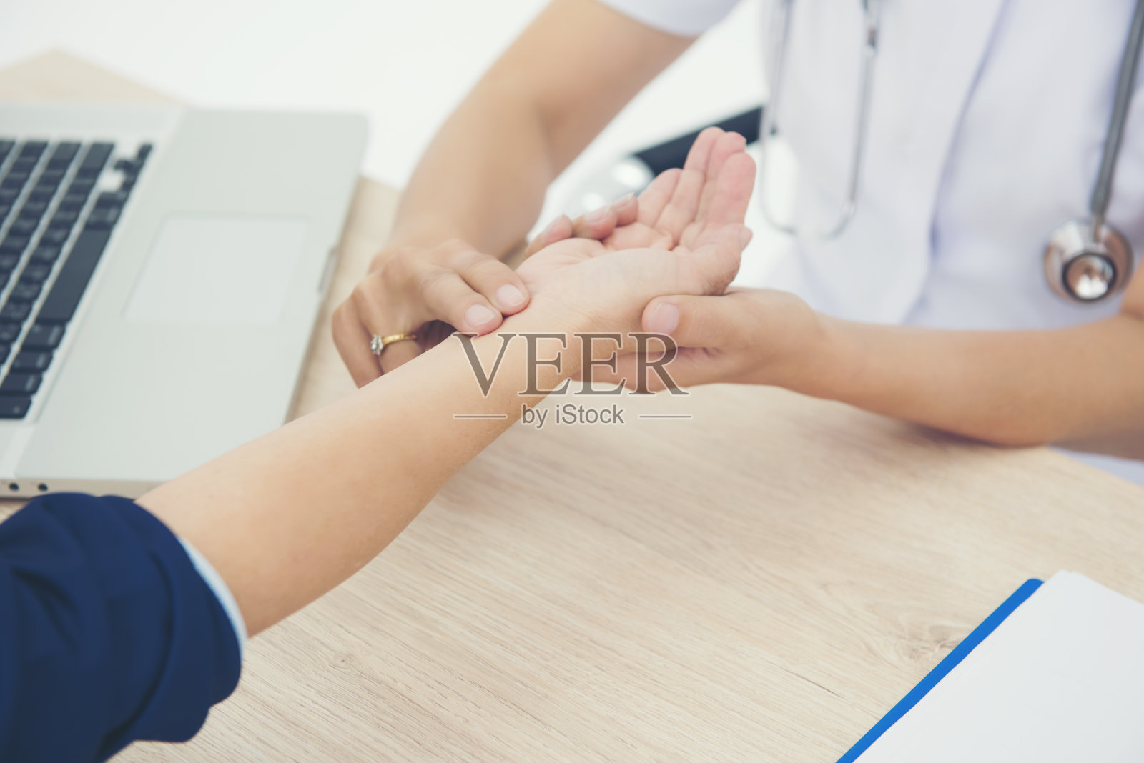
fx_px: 1971
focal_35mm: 62
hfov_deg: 32.4
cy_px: 382
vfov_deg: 21.9
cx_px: 572
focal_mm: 62
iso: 400
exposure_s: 1/160
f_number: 4
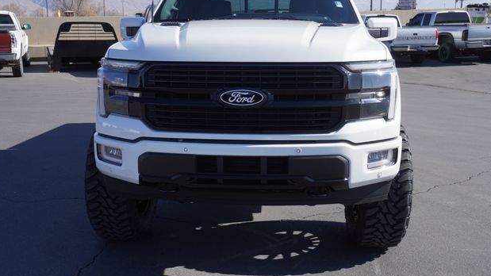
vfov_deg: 30.4
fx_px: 508
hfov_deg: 51.6
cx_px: 243
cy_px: 120
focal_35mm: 39
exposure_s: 1/250
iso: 100
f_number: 8
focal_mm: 24
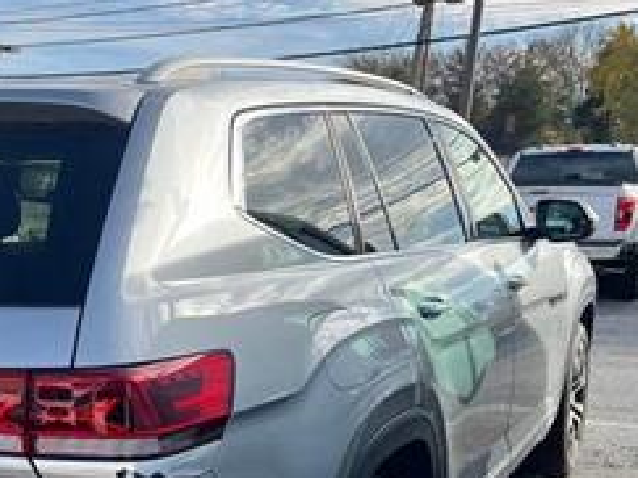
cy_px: 397
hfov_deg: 33.7
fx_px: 995
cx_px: 63
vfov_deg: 26.4
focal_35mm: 54
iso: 50
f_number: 1.5
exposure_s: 1/1669
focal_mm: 5.7
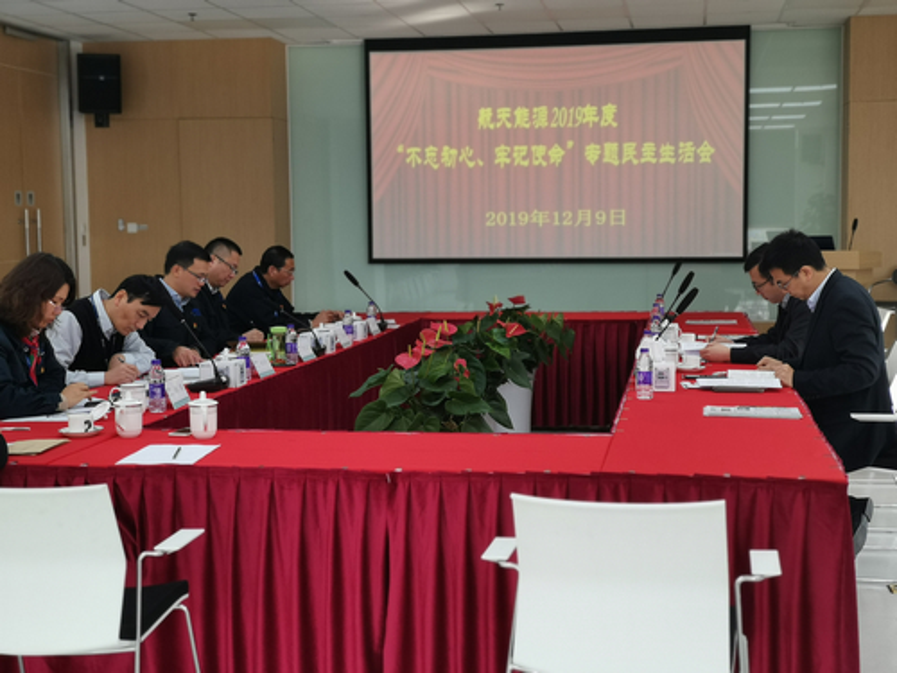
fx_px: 1399
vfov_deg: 27.0
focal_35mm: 54
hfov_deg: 35.5
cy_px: 336
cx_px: 448
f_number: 4
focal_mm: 3.95
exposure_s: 1/100
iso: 125
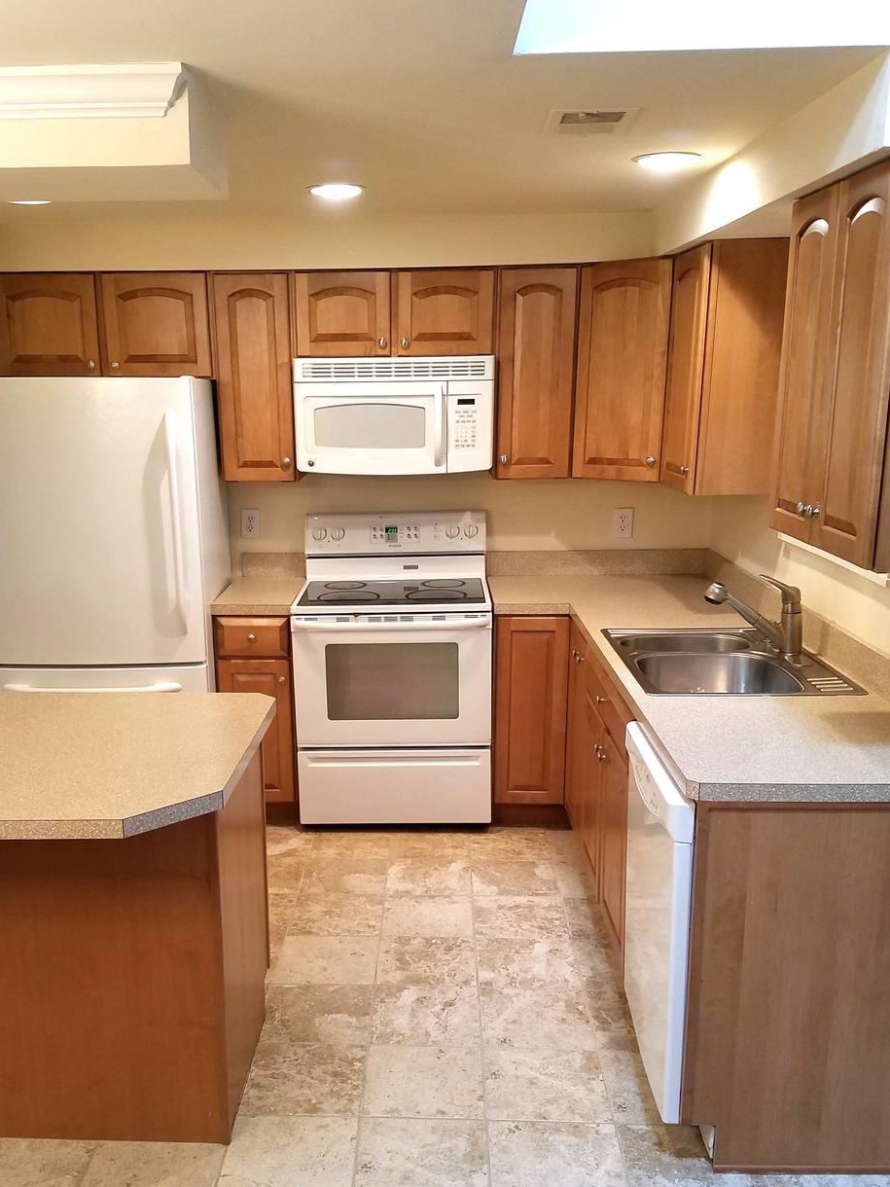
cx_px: 395
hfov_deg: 41.7
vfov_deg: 53.7
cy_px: 699
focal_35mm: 34
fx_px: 1166
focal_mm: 4.25
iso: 125
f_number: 1.7
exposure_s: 1/40
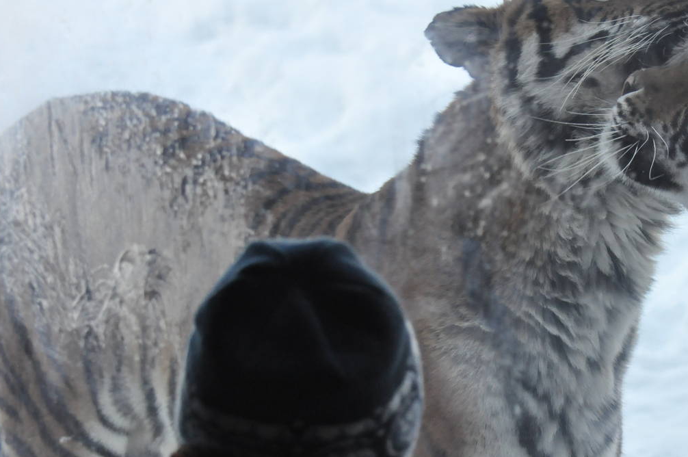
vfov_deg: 8.2
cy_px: 320
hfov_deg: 12.3
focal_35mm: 167
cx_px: 529
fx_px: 3187
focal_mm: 70
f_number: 4.5
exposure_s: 1/500
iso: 1100
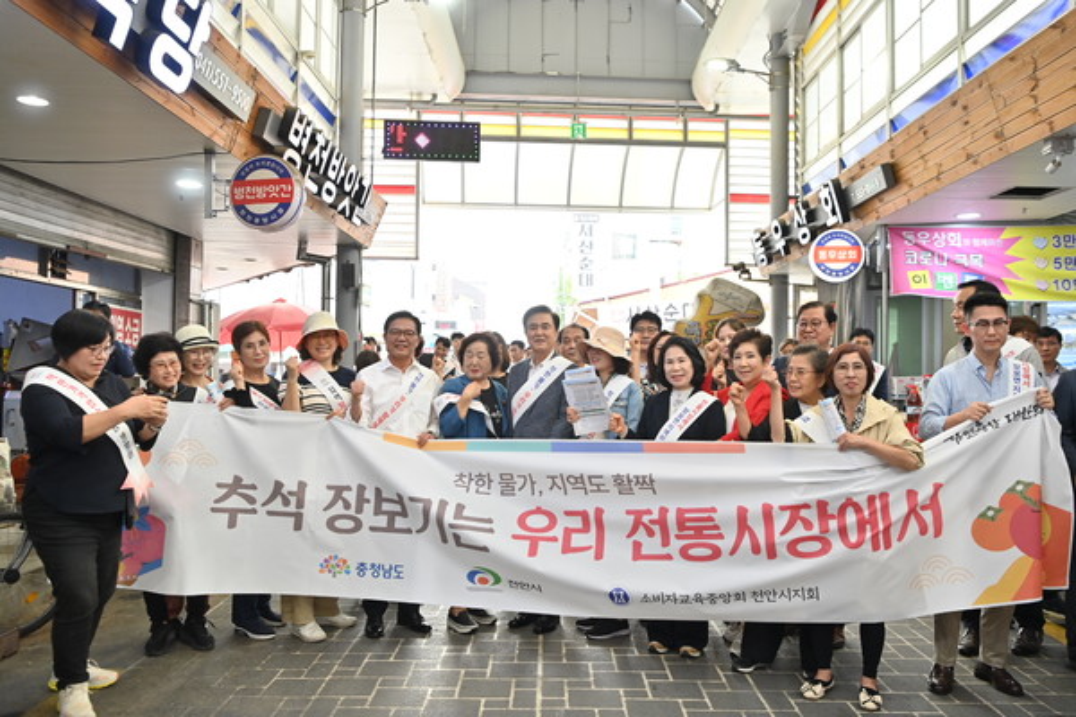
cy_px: 358
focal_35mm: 31
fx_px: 926
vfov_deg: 42.3
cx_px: 538
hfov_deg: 60.3
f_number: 4
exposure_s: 1/200
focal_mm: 31
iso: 640
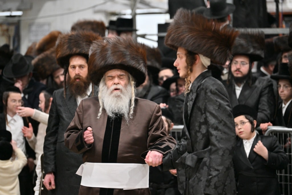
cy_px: 98
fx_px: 1298
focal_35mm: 160
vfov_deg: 8.6
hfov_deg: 12.8
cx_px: 146
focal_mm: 160
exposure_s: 1/400
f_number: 2.8
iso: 1600
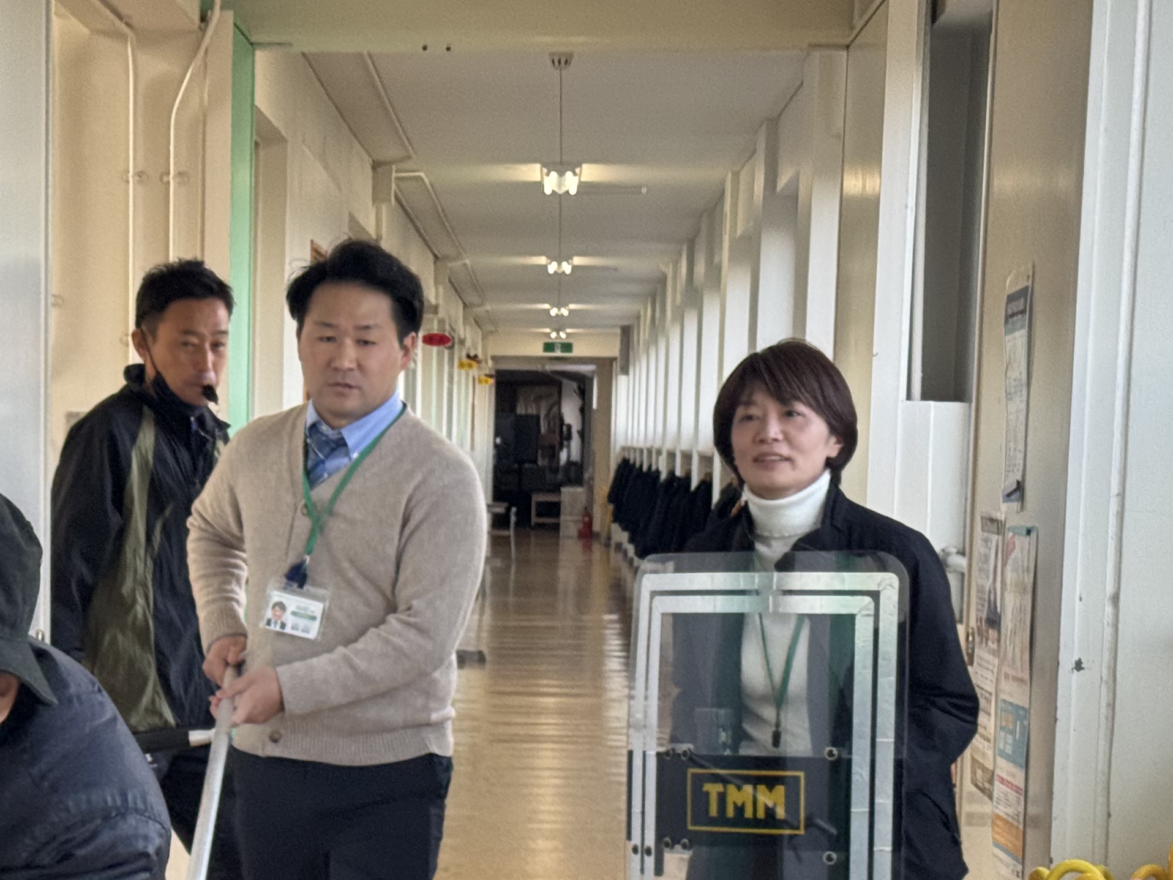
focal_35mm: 101
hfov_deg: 19.3
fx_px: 3422
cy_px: 904
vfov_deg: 14.4
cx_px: 284
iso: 64
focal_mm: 6.76
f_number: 1.78
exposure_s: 1/121
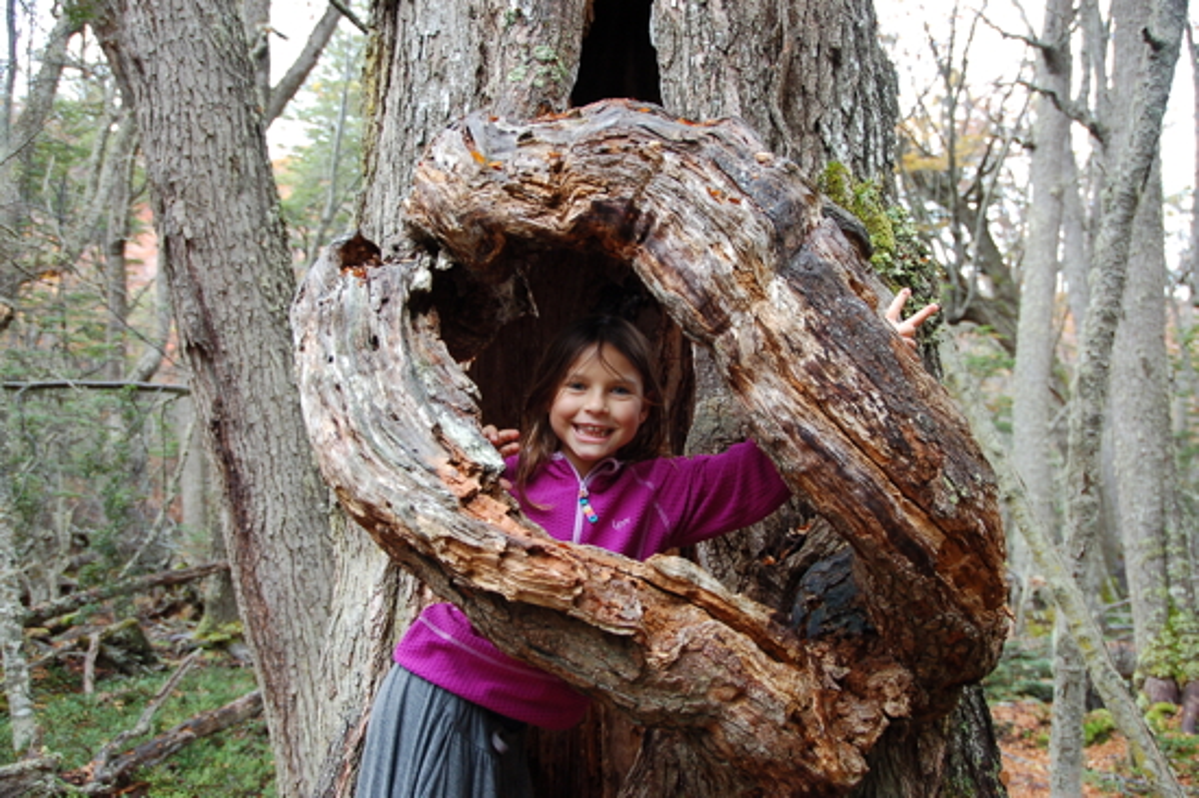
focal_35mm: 42
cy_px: 399
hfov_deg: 46.4
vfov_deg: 31.9
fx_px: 1398
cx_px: 600
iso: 400
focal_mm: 28
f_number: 4
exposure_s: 1/25
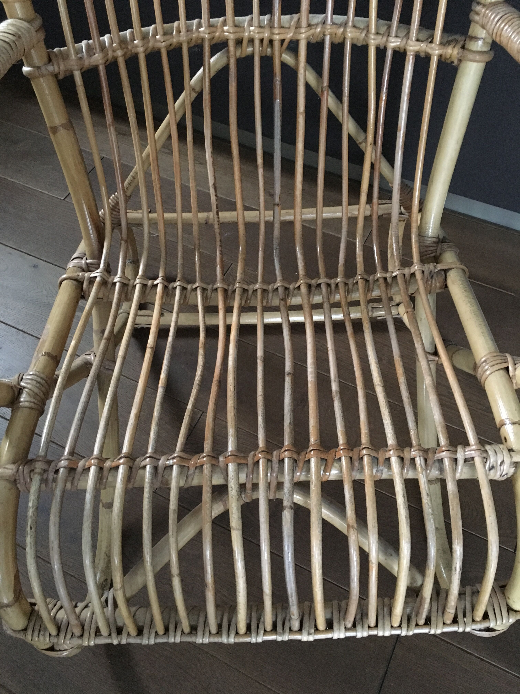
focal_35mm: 29
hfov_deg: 48.2
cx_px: 260
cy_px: 347
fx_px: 581
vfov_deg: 61.7
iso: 500
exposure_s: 1/17
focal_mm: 4.15
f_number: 2.2
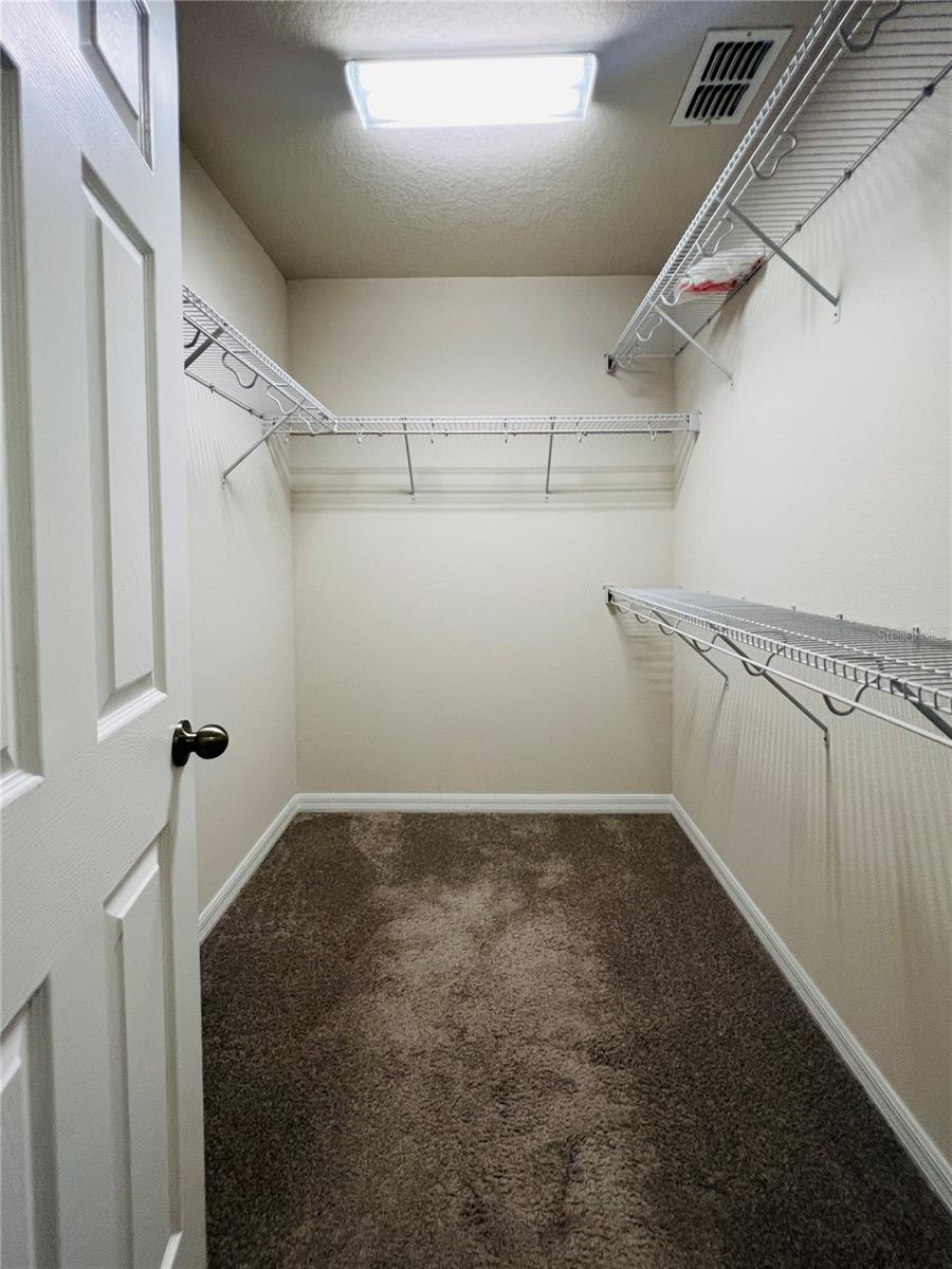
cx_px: 476
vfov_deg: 106.2
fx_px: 477
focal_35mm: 13
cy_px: 634
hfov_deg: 89.9
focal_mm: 1.57
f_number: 1.8
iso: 160
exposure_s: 1/60
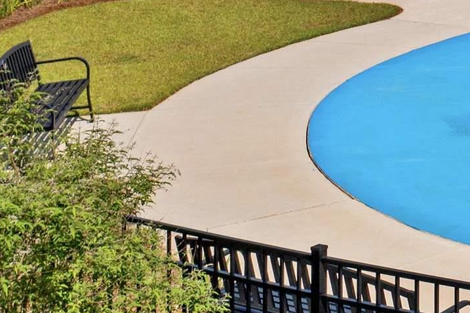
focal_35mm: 120
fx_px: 1566
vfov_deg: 10.8
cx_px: 866
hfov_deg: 14.8
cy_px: -222
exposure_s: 1/50
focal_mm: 10.26
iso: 100
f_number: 4
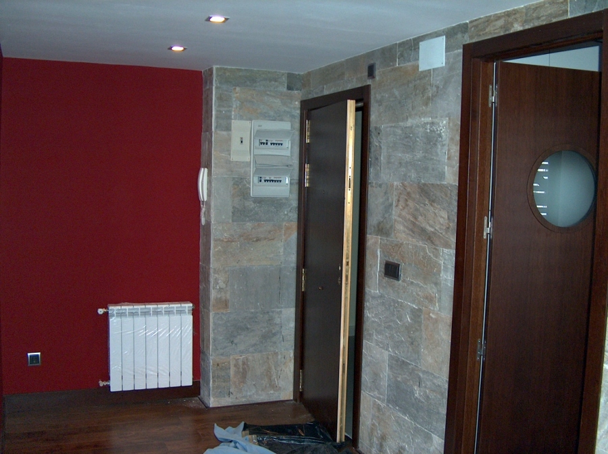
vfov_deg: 38.6
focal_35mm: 37
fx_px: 649
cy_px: 227
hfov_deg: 50.2
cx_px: 304
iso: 100
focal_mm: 7.6
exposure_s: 1/60
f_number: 2.8
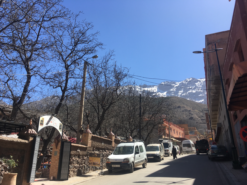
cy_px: 92
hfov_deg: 61.7
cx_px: 124
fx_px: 207
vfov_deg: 48.2
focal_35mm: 29
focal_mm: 4.15
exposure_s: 1/1068
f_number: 2.2
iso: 25
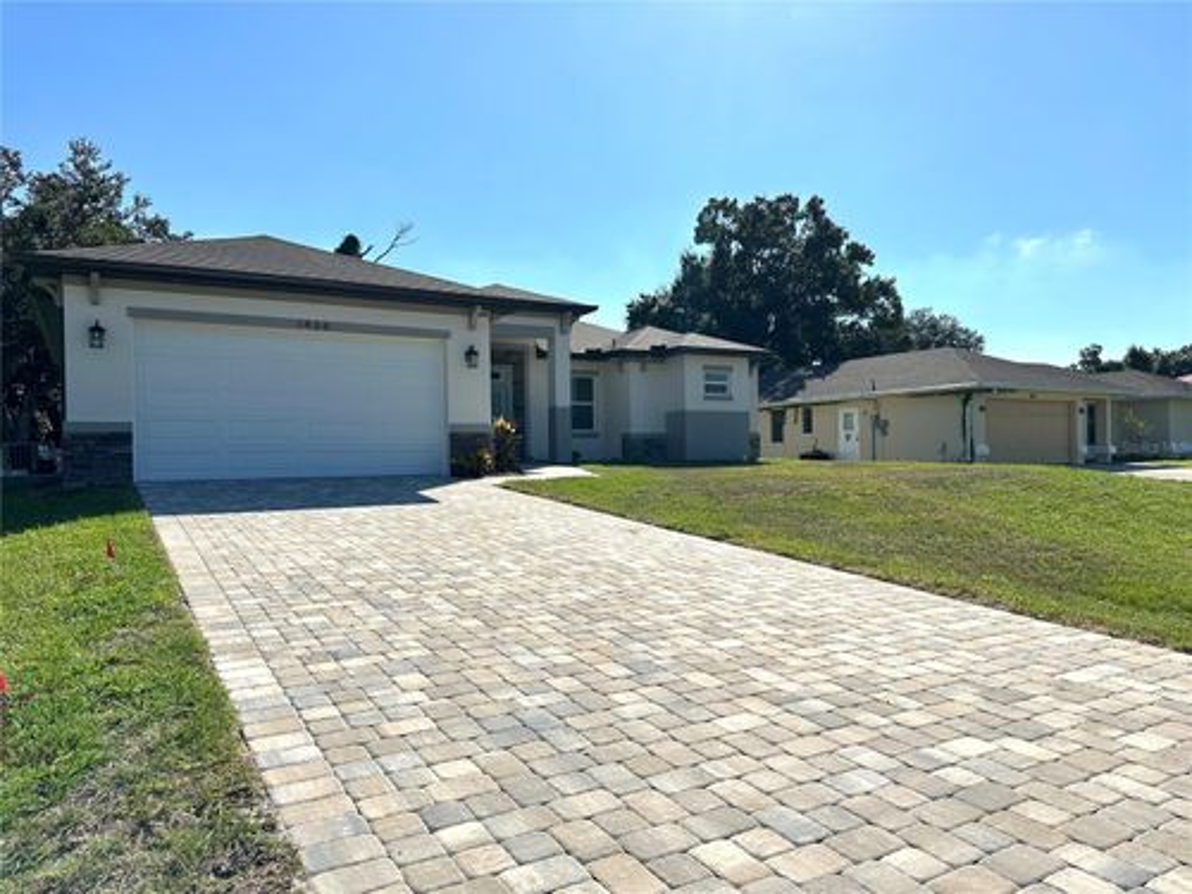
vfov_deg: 56.8
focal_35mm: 24
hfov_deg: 71.6
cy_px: 447
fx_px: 826
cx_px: 596
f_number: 1.78
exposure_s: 1/8929
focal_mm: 6.86
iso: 80
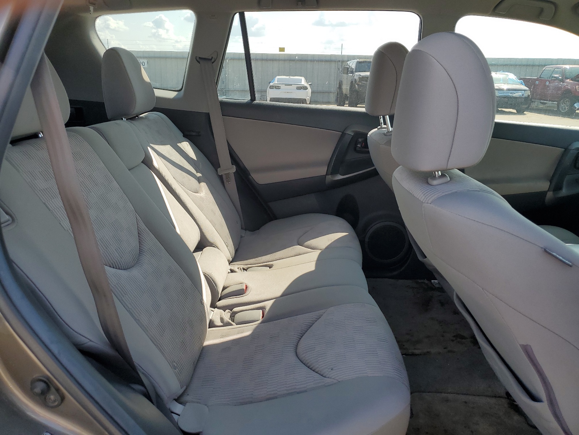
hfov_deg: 67.3
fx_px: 435
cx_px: 290
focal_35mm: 26
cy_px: 218
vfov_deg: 53.1
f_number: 1.5
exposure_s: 1/667
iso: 50
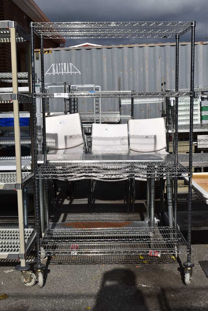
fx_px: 402
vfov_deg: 42.3
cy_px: 156
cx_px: 104
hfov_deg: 29.0
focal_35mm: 46
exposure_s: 1/500
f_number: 11
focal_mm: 31
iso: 100
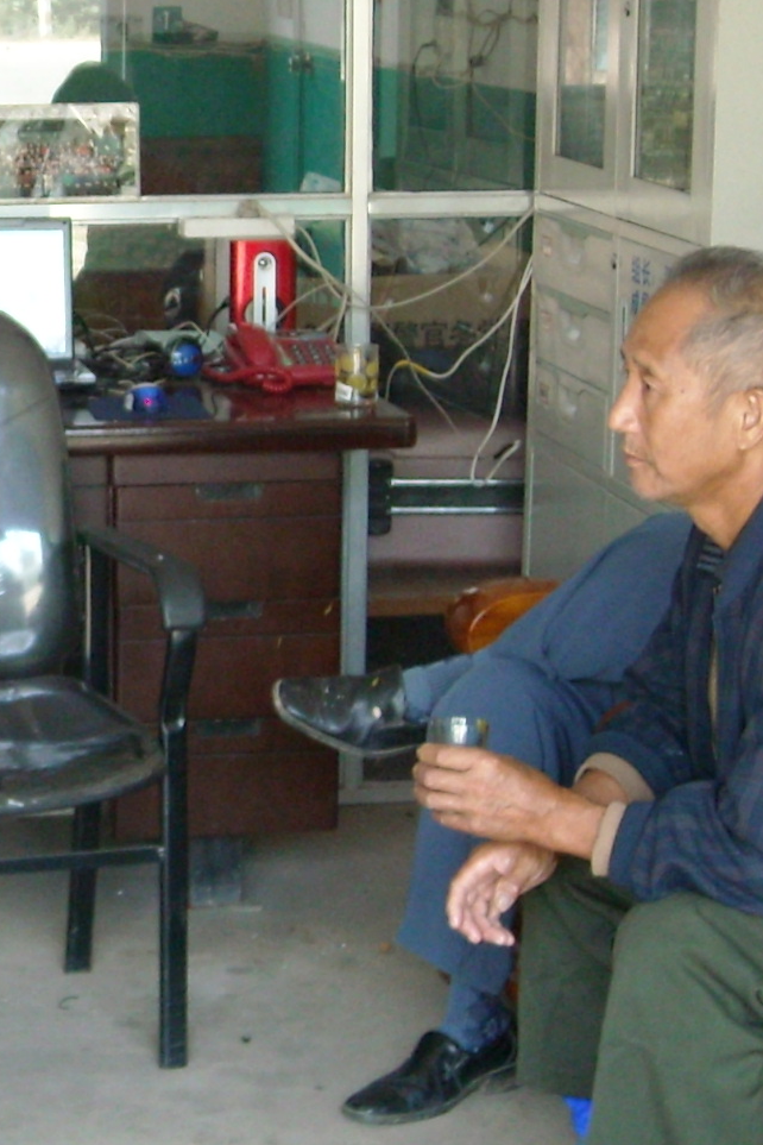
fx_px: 3115
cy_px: 523
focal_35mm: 98
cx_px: -179
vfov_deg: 20.8
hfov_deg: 13.5
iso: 208
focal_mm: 5.7
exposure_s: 1/60
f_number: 2.8
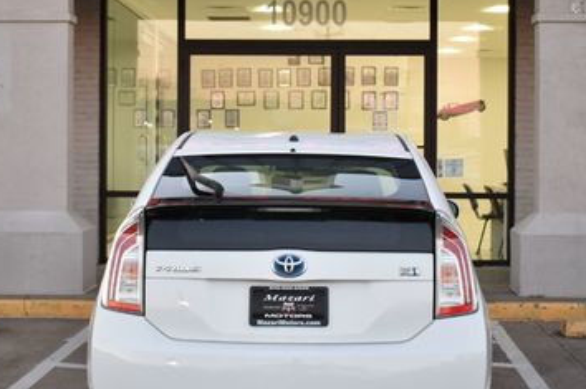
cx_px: 295
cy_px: 161
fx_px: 1235
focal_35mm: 76
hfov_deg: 26.7
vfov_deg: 17.9
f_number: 4.2
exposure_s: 1/125
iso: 800
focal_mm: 28
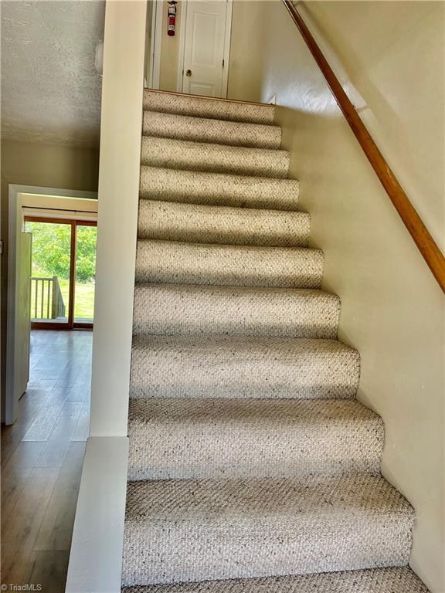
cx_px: 222
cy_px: 296
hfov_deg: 53.1
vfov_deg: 67.3
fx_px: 446
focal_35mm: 26
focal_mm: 5.1
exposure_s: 1/122
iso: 64
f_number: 1.6
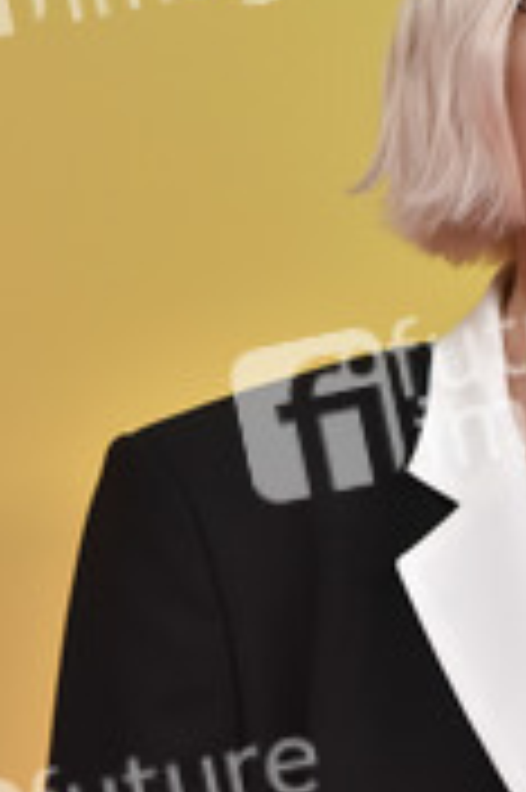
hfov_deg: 3.5
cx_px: 593
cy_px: 621
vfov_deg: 5.3
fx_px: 8476
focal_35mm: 386
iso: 2000
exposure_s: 1/200
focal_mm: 170
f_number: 5.6
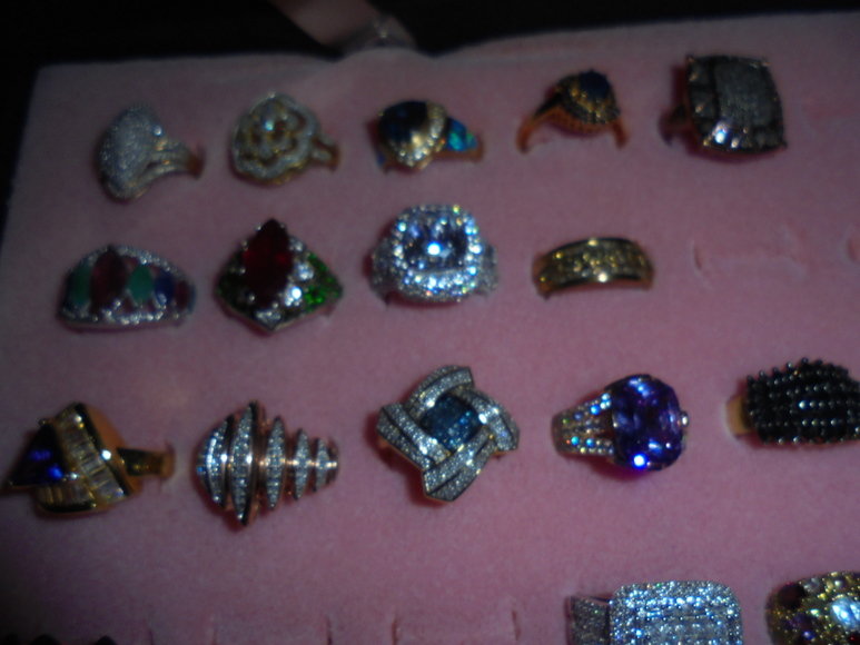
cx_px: 430
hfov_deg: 67.3
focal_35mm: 26
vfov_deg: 53.1
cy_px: 322
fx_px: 646
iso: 100
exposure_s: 1/30
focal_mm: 4.6
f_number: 11.5
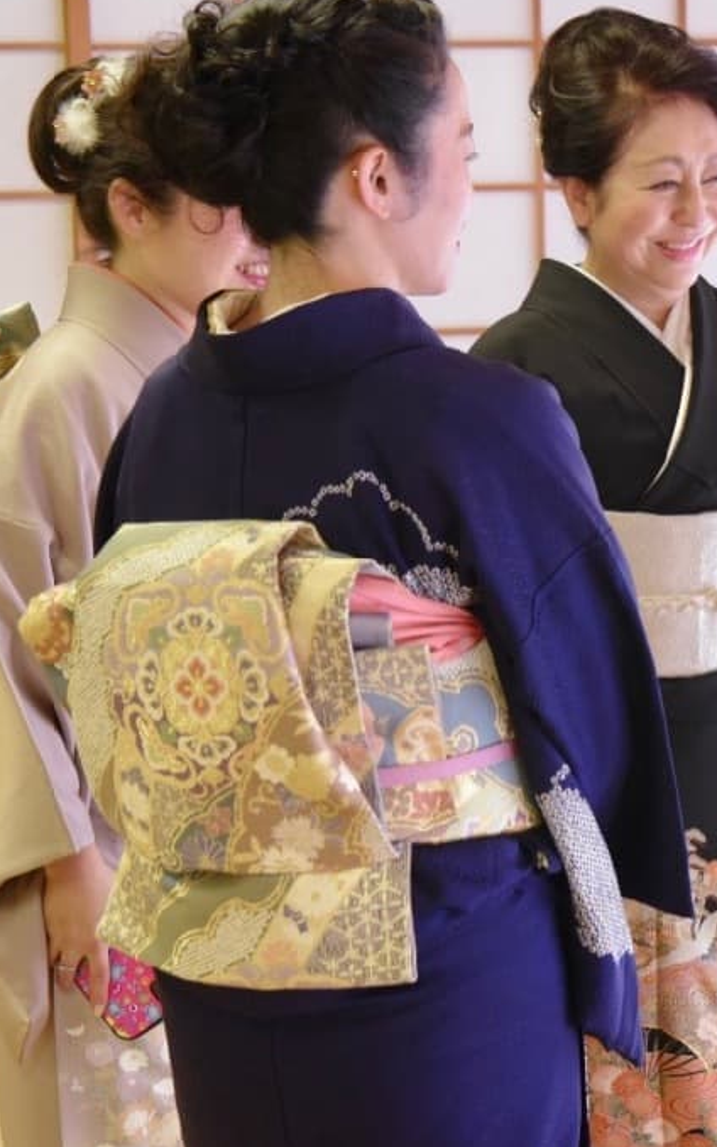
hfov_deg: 16.3
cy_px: 559
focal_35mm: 78
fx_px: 2438
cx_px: 764
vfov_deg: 26.5
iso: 4000
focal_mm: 48
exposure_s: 1/100
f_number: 5.6
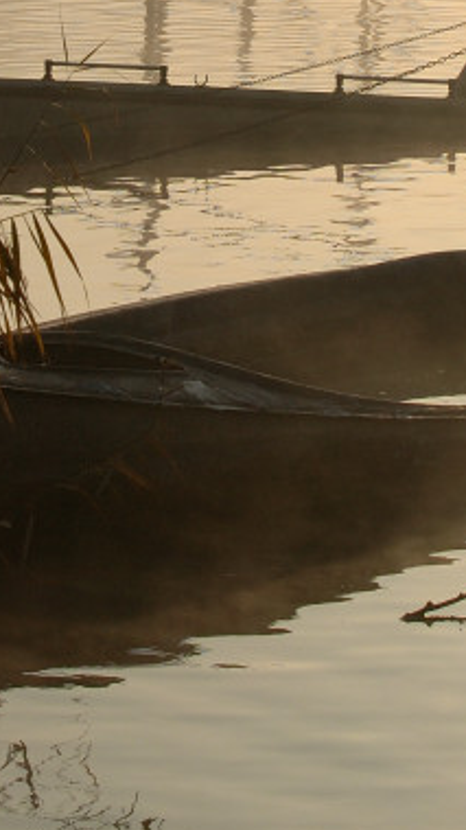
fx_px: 6529
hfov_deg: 4.1
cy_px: -85
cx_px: 193
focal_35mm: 297
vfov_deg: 7.2
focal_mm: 70
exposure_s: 1/640
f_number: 13
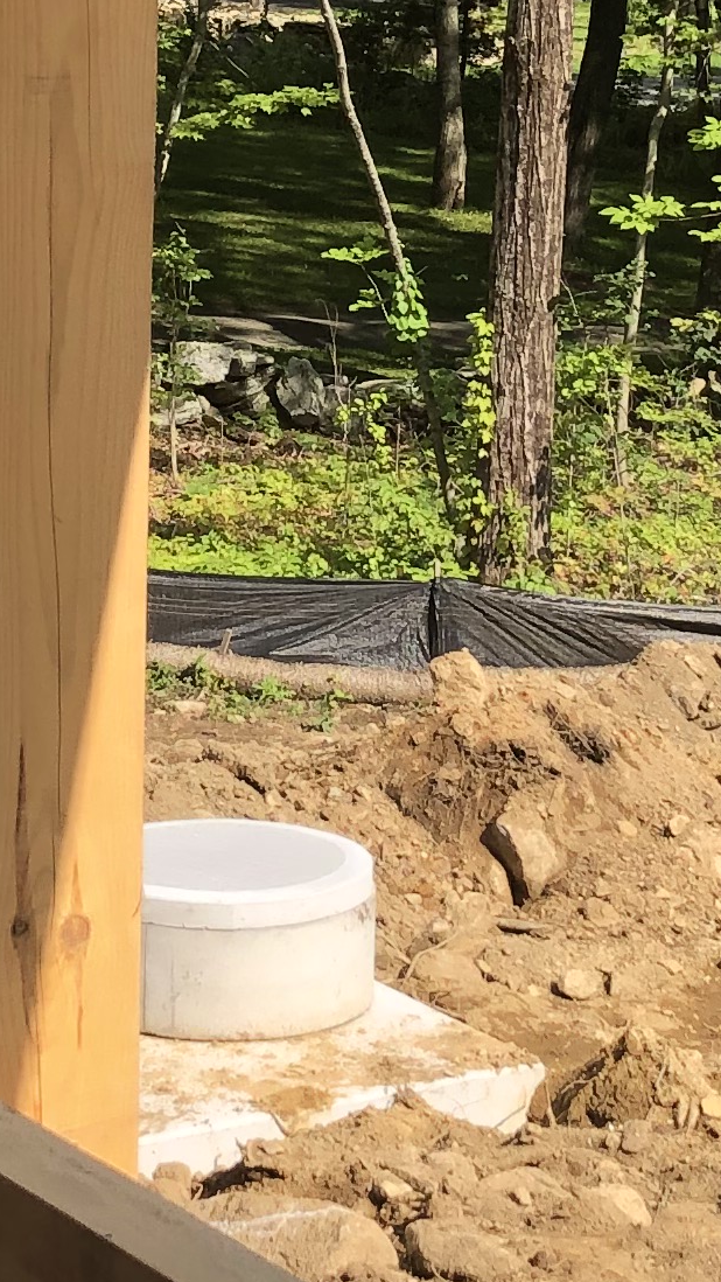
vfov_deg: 18.9
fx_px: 3805
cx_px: 237
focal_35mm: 112
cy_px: 222
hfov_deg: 10.8
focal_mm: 3.99
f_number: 1.8
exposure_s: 1/762
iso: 20
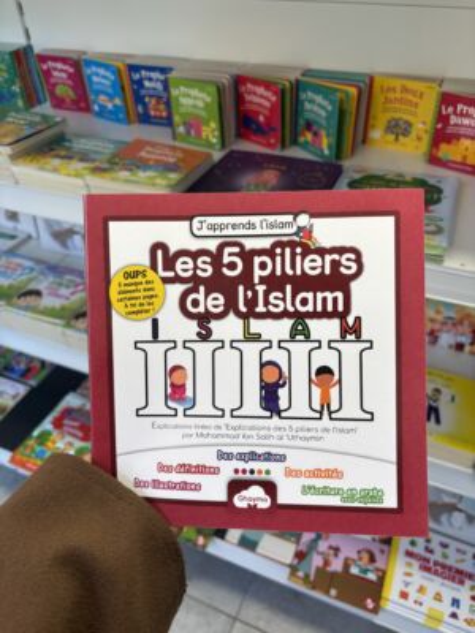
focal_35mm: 26
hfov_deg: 53.1
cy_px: 316
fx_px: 476
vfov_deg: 67.3
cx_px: 238
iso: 64
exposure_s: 1/100
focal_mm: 5.96
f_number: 1.6
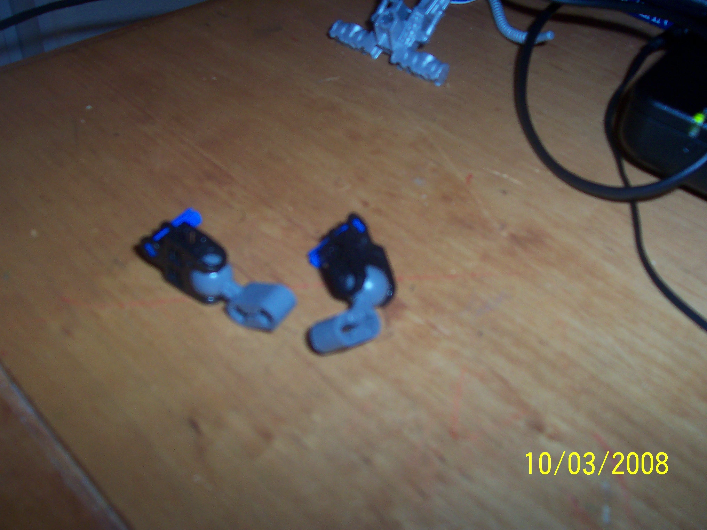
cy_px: 265
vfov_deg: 38.7
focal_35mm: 37
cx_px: 354
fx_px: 756
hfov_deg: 50.1
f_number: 2.8
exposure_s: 1/60
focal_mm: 5.6
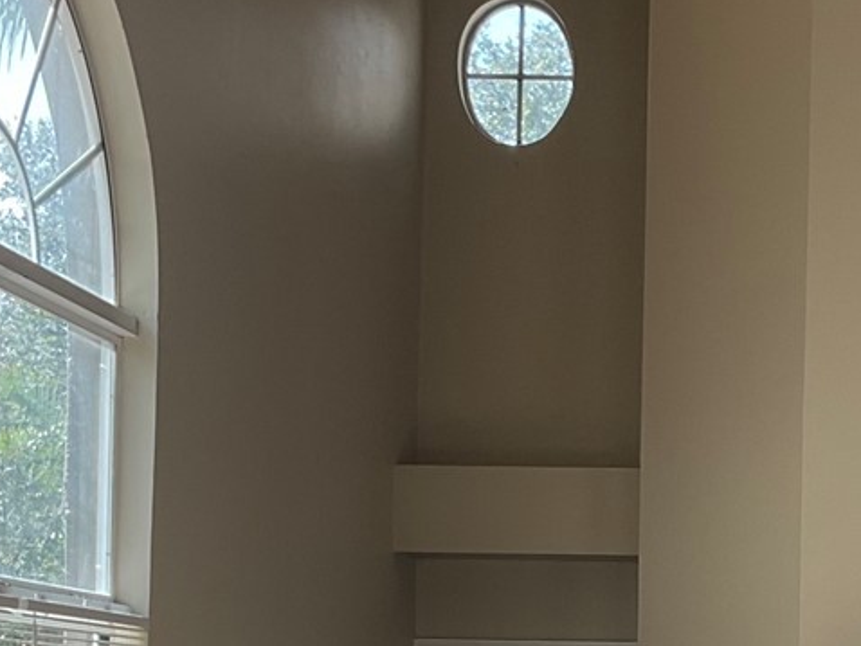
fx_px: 2414
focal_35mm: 97
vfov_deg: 15.0
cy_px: 666
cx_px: 778
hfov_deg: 19.8
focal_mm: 3
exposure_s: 1/132
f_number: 1.8
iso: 16
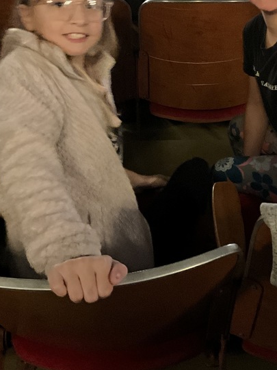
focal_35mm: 55
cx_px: 202
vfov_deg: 34.1
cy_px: 88
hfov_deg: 26.3
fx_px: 587
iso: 640
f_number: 1.8
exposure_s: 1/15
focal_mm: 3
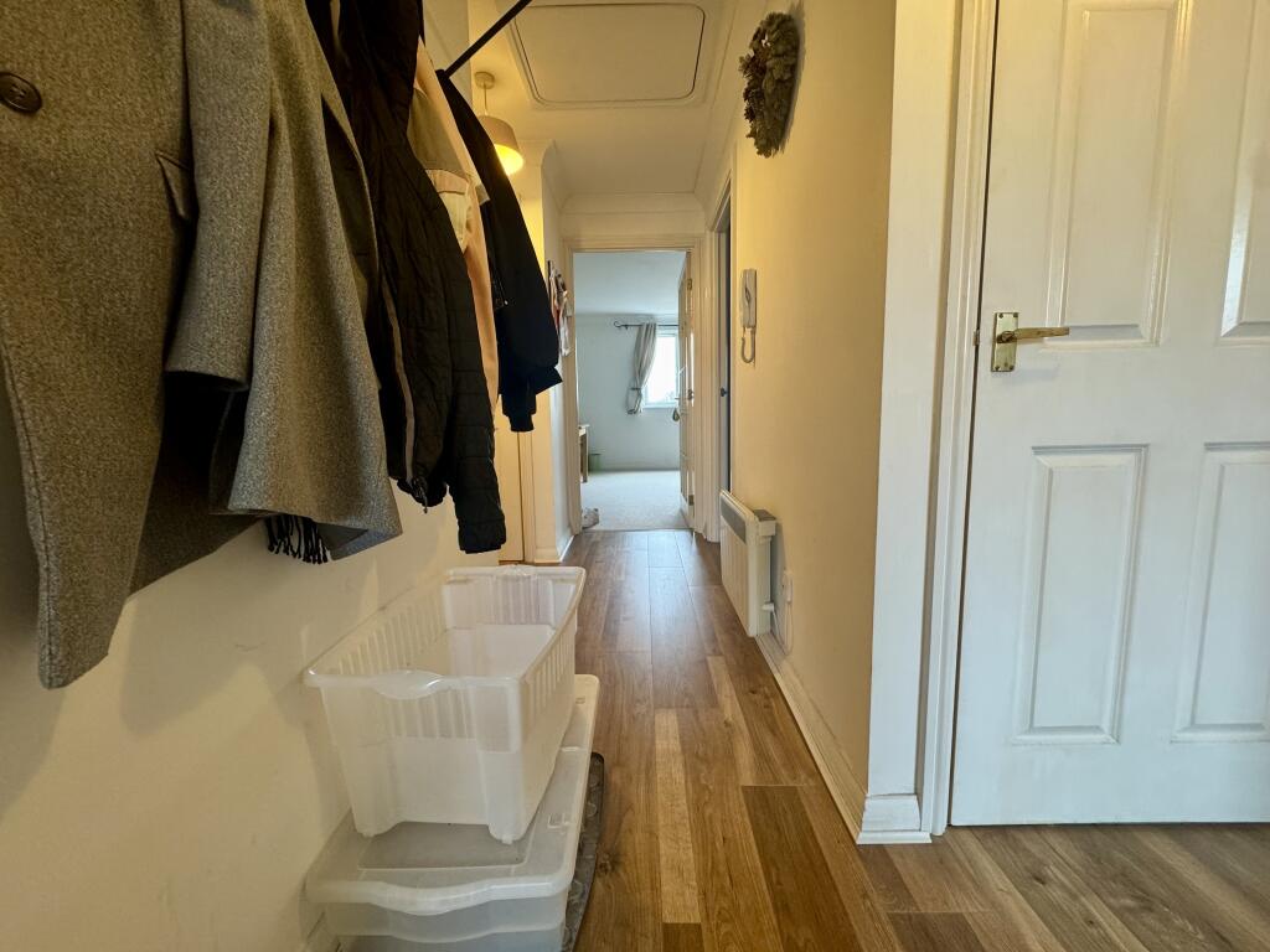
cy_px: 476
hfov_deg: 102.1
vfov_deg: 85.7
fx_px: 514
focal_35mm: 14
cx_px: 635
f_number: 2.2
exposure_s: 1/50
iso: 250
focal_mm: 2.22
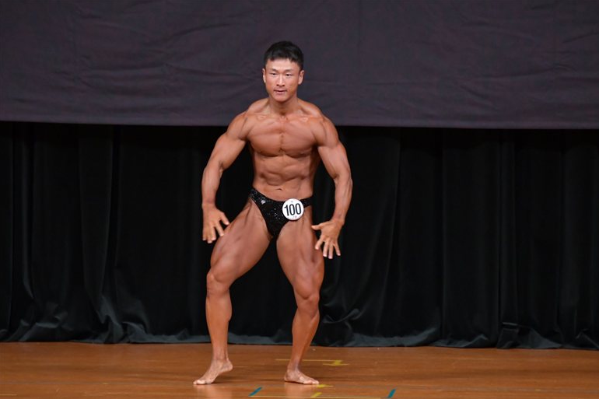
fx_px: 5273
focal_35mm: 317
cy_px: 199
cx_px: 301
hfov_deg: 6.5
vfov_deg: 4.3
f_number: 5.6
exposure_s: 1/400
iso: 4000
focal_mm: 210
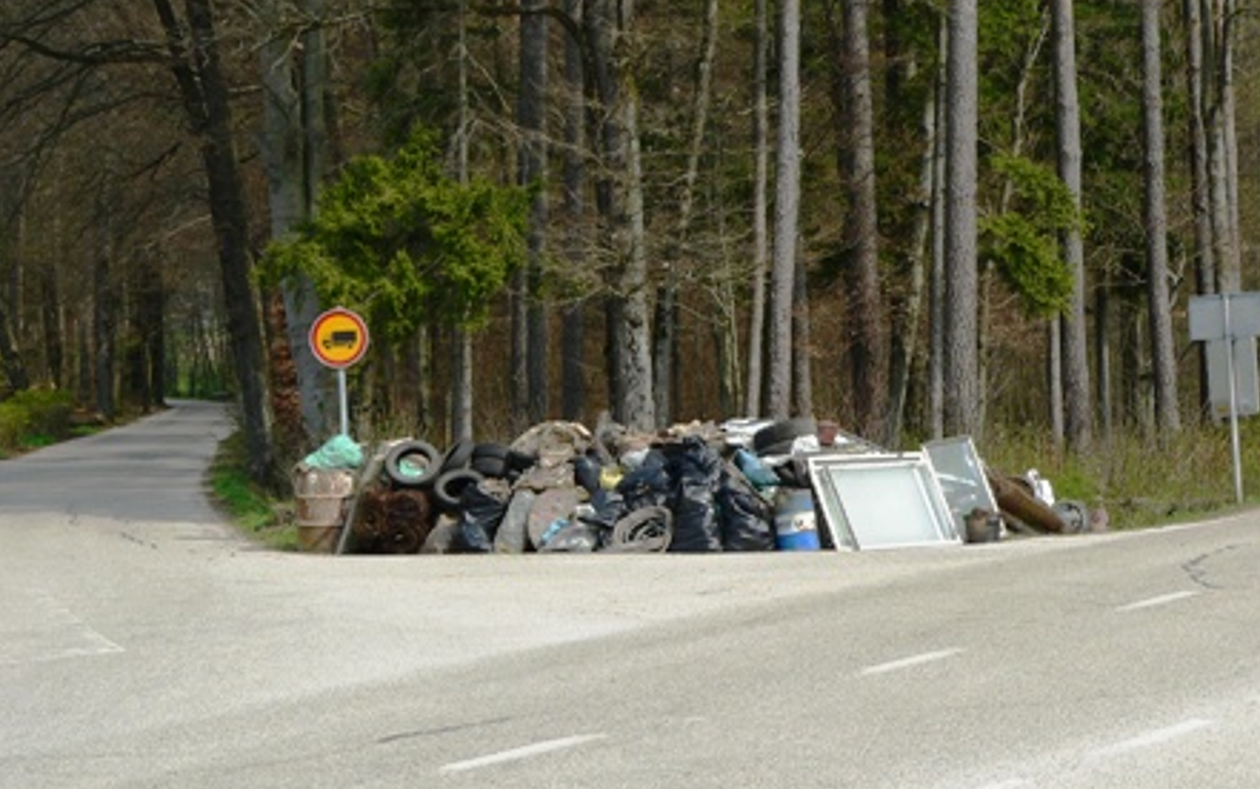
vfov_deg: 15.4
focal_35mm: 85
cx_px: 623
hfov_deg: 24.4
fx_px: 2920
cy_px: 429
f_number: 4.6
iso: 80
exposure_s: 1/500
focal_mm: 13.2
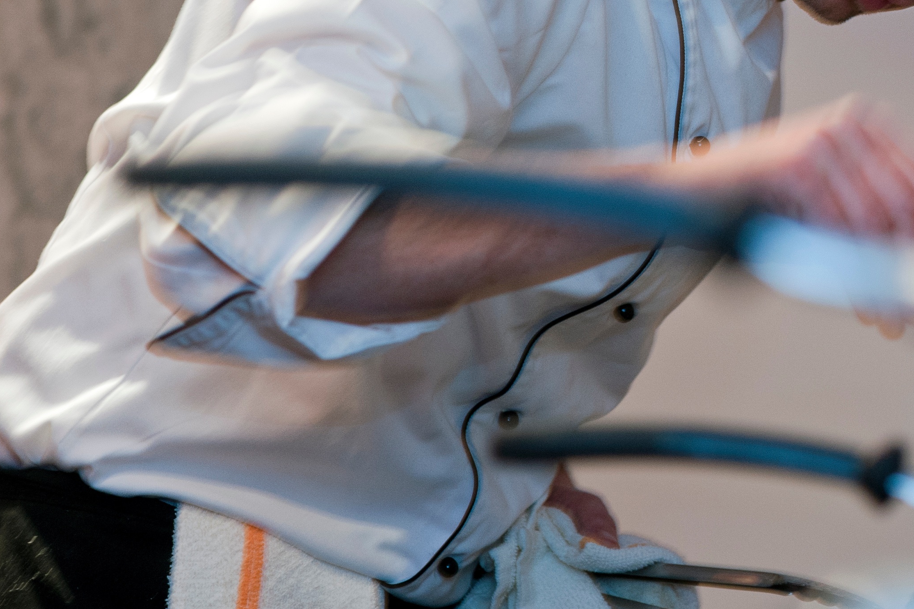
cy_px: -3
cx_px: 887
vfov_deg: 7.8
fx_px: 4466
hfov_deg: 11.6
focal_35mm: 176
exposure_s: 1/15
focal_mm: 85
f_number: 3.5
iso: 1000
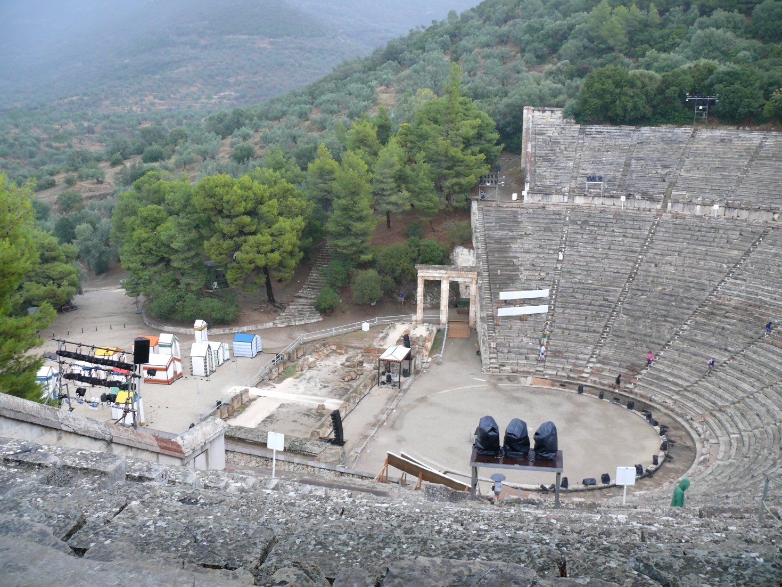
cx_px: 391
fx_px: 791
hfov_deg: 52.6
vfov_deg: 40.7
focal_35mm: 35
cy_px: 294
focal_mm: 7.4
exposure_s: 1/30
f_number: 2.8
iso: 100
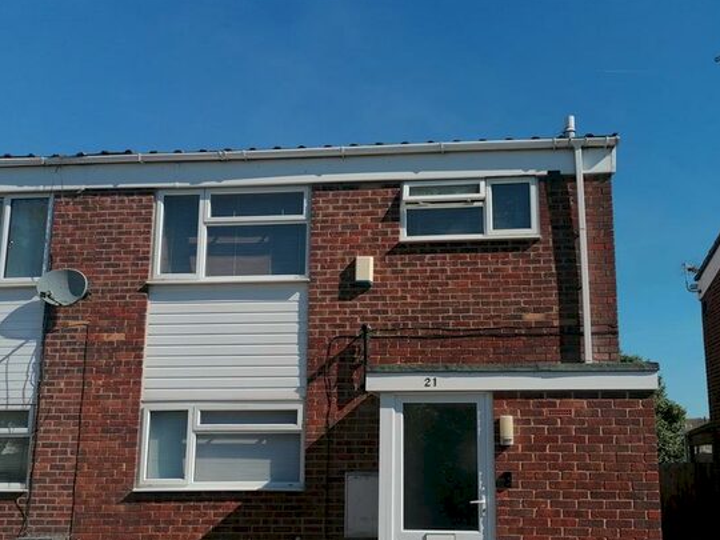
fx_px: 728
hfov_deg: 52.4
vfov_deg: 40.4
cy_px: 343
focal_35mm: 35
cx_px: 421
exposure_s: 1/3003
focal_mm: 4.75
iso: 50
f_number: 1.8
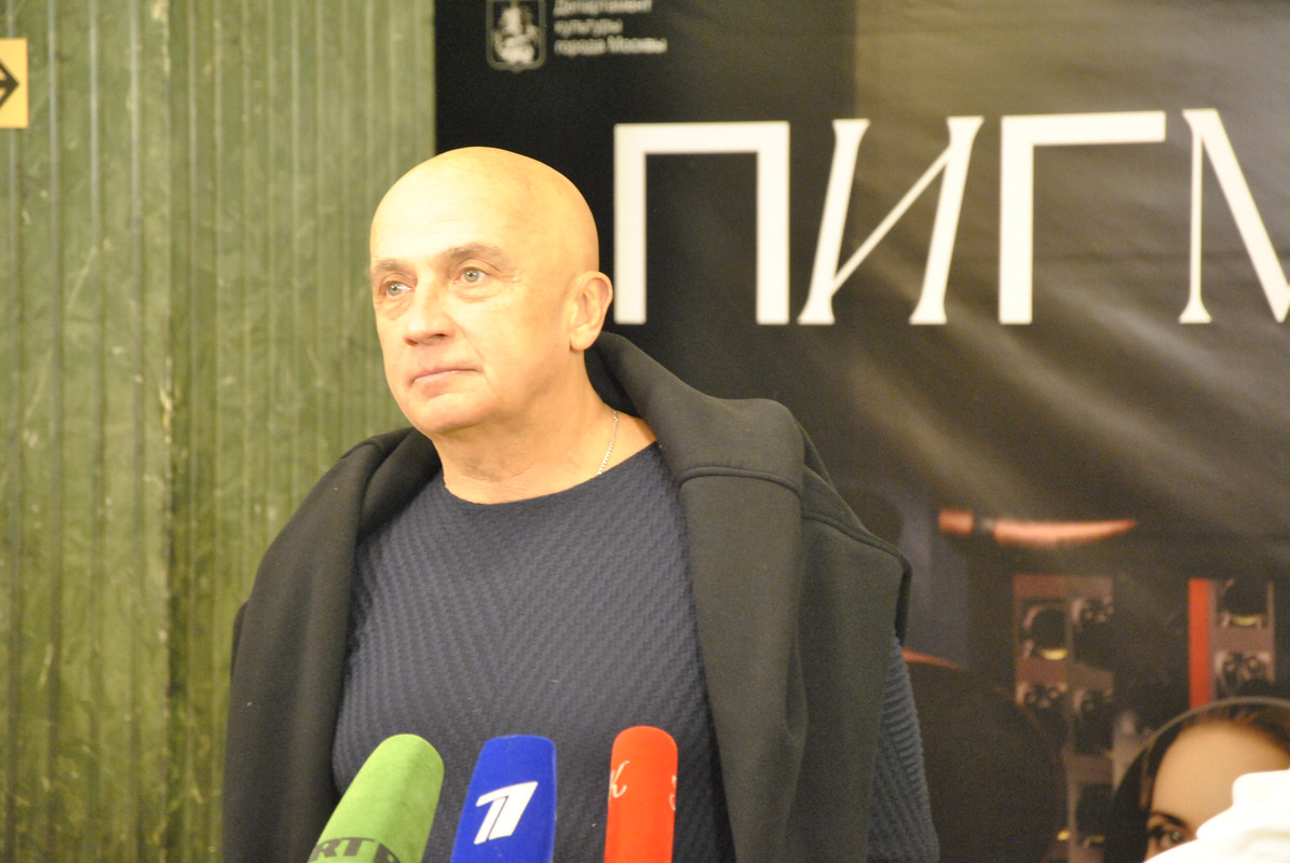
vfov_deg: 8.7
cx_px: 645
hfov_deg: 13.0
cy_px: 432
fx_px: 5651
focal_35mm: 158
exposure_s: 1/15
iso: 1600
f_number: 5.6
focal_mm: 105
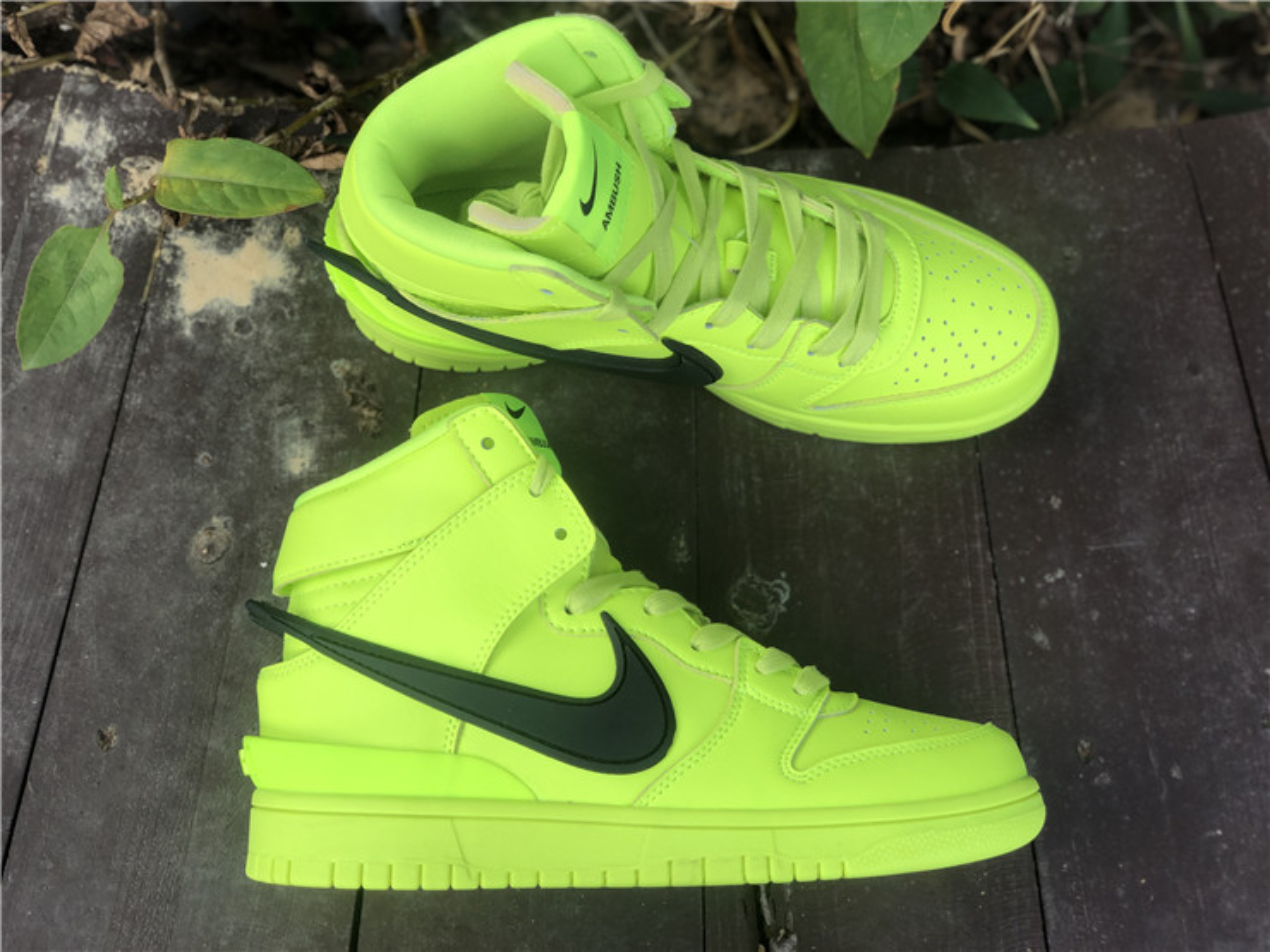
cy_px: 476
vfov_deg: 28.0
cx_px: 635
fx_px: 1908
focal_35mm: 52
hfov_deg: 36.8
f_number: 2.4
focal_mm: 6
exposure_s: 1/312
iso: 16
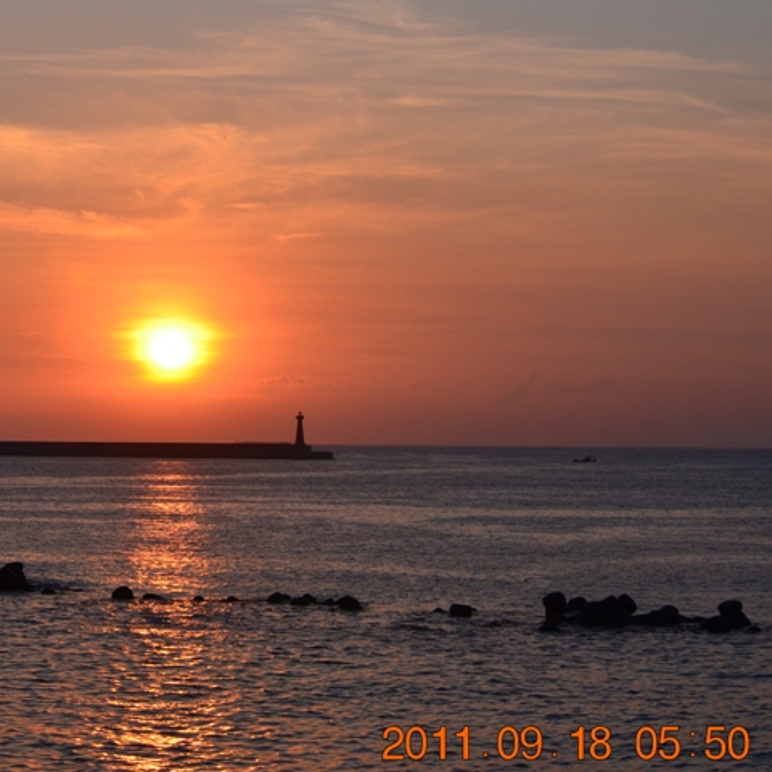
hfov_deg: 16.6
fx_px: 2624
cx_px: 114
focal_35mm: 104
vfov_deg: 16.7
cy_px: 300
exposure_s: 1/250
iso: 100
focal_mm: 40
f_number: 8
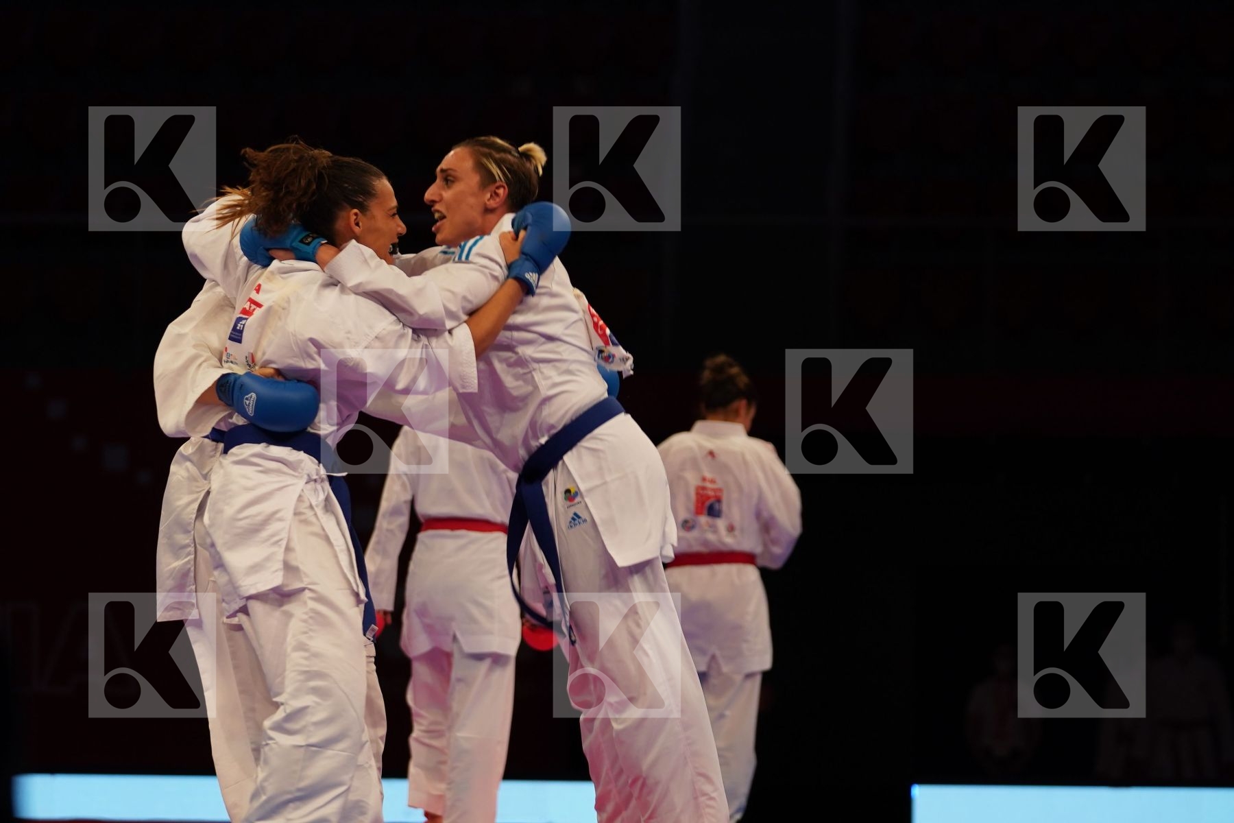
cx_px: 617
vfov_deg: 8.7
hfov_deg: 13.1
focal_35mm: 157
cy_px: 412
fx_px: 5381
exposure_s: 1/500
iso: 800
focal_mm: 105
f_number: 2.8
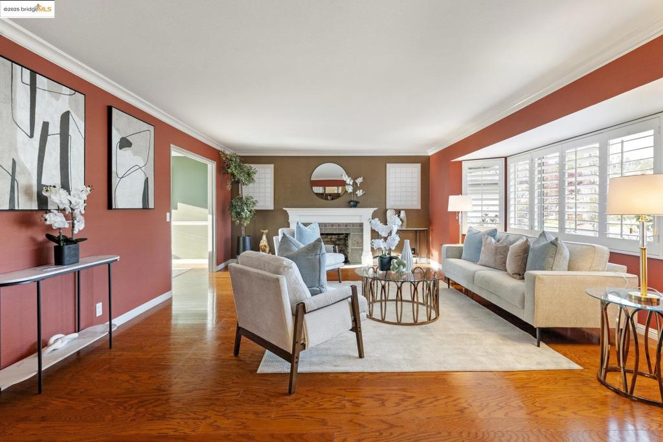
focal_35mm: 17
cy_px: 221
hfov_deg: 93.3
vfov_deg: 70.5
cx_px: 332
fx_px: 313
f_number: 8
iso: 800
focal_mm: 17
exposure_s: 1/5
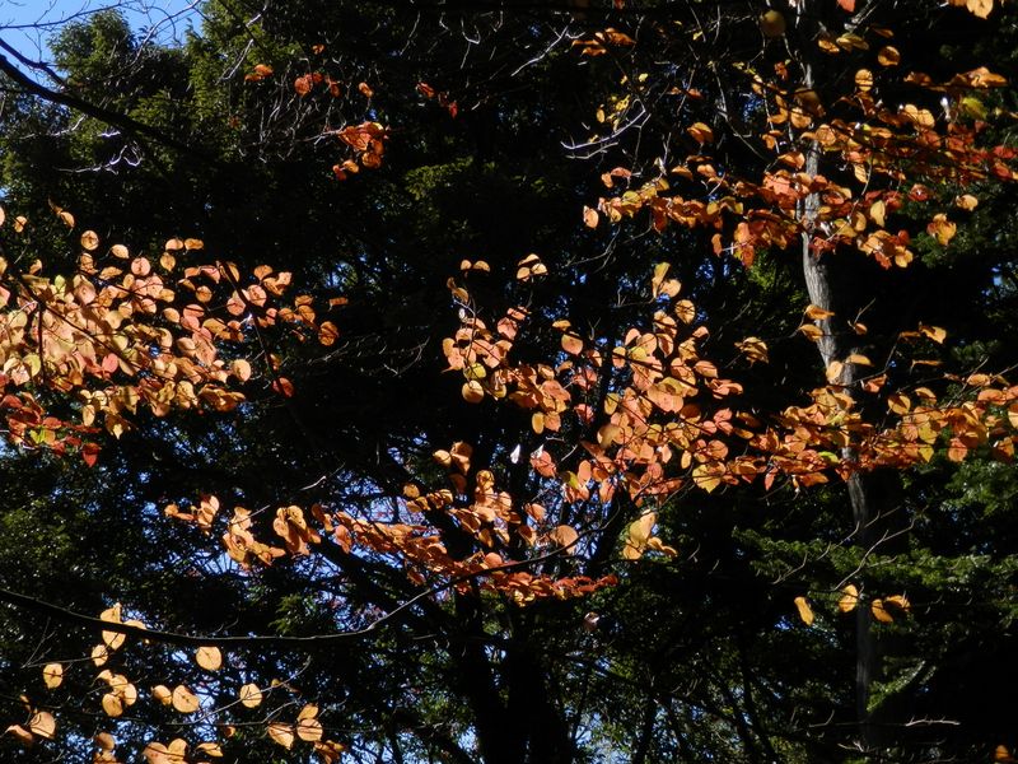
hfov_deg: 35.5
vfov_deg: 27.0
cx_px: 509
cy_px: 382
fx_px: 1588
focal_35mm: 54
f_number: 4.1
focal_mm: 9.8
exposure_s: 1/500
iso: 80
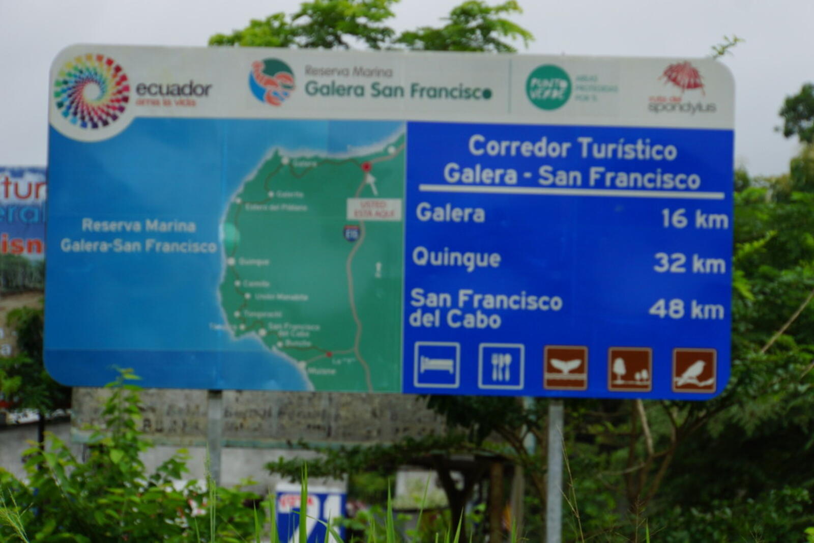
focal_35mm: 163
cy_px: 272
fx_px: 3686
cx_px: 407
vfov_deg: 8.4
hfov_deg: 12.6
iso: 160
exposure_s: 1/200
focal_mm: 109
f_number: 6.3
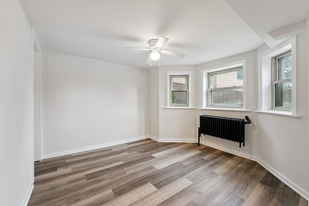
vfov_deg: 77.7
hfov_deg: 100.8
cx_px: 154
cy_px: 103
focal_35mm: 15
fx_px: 128
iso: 400
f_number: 11
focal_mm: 14.9
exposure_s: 1/3.33
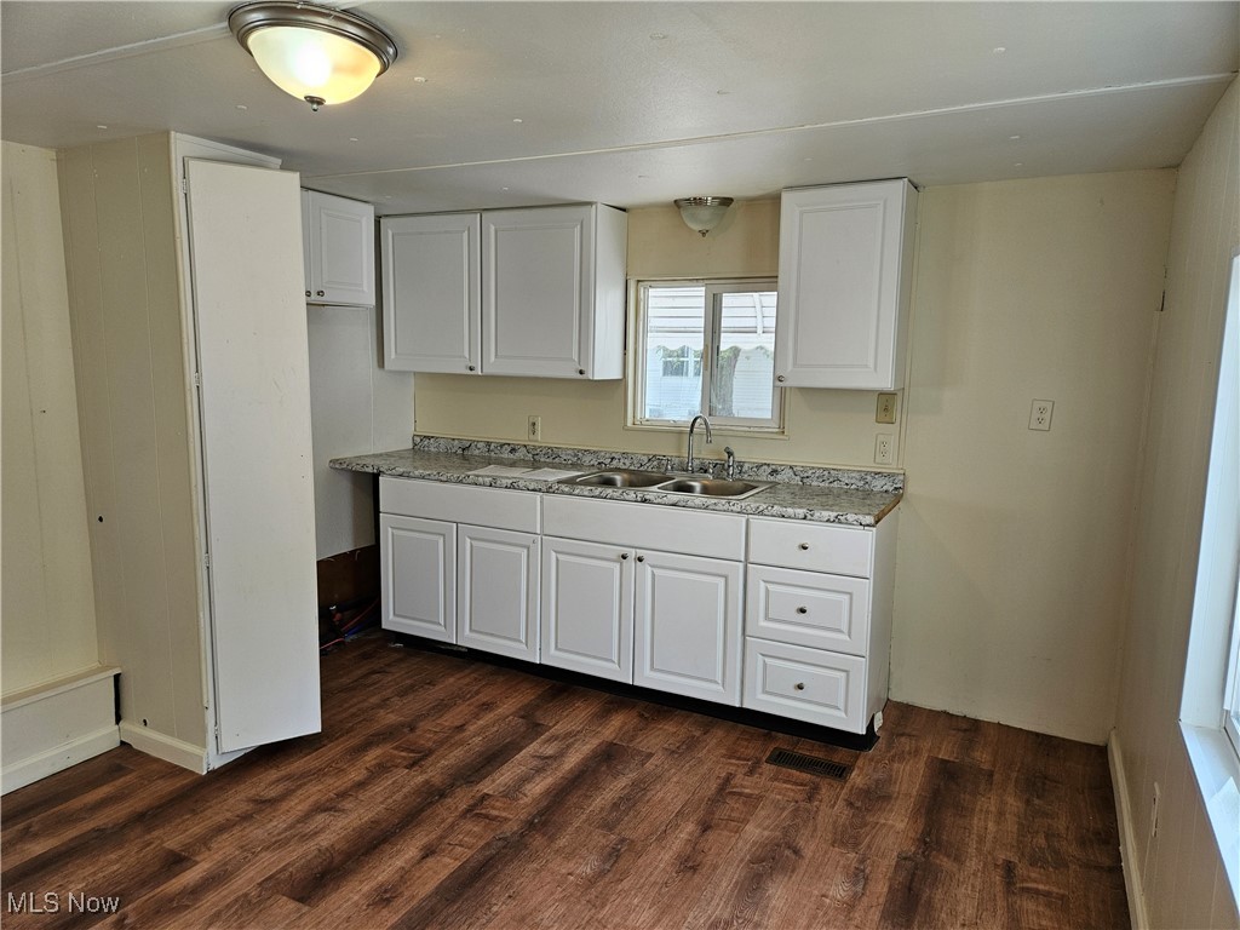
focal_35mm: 23
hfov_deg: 73.9
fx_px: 824
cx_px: 620
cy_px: 465
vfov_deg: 58.9
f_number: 1.8
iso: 64
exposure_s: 1/120
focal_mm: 5.4
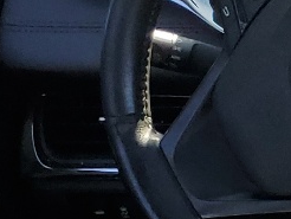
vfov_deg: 8.3
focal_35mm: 169
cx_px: 713
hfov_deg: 10.1
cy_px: 474
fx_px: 1422
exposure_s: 1/476
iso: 50
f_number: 1.5
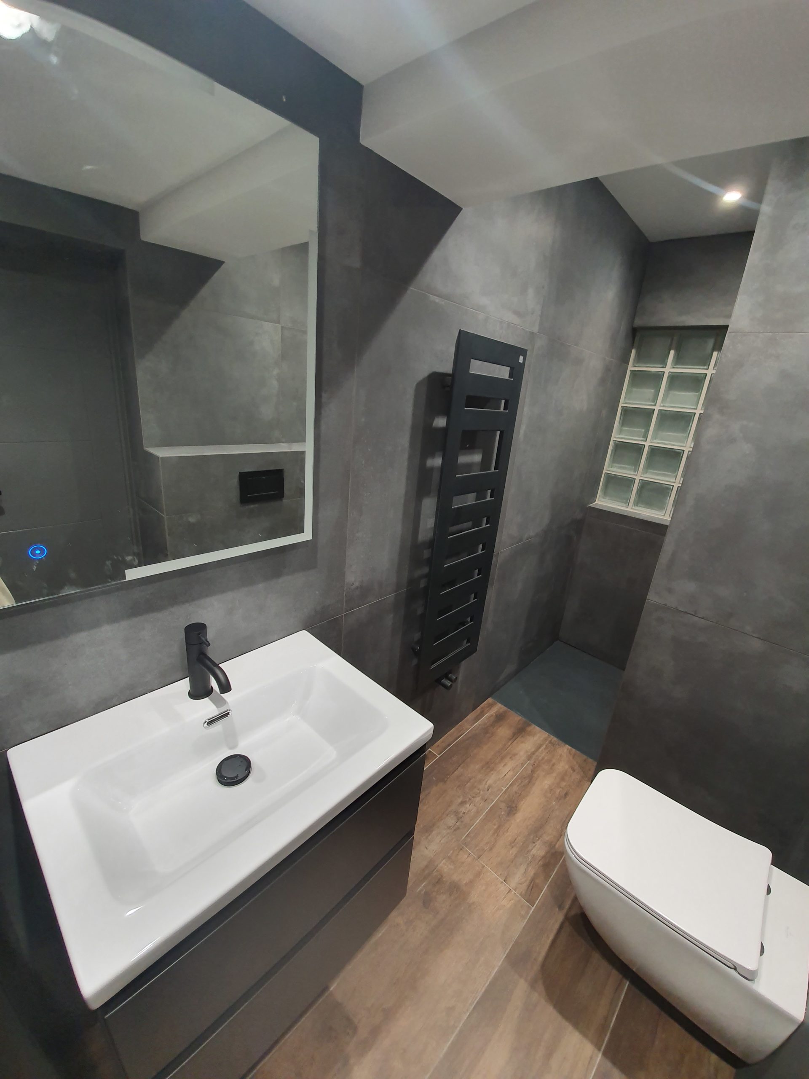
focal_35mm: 13
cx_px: 404
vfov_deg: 106.2
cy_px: 540
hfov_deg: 89.9
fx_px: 405
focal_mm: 1.8
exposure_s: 1/50
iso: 160
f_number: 2.2
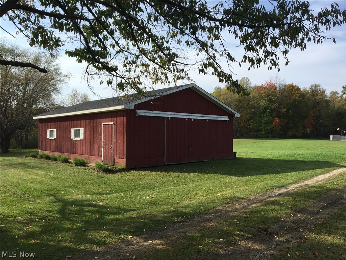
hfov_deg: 61.7
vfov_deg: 48.2
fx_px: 290
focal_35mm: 29
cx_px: 173
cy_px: 130
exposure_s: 1/1479
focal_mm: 4.15
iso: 25
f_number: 2.2
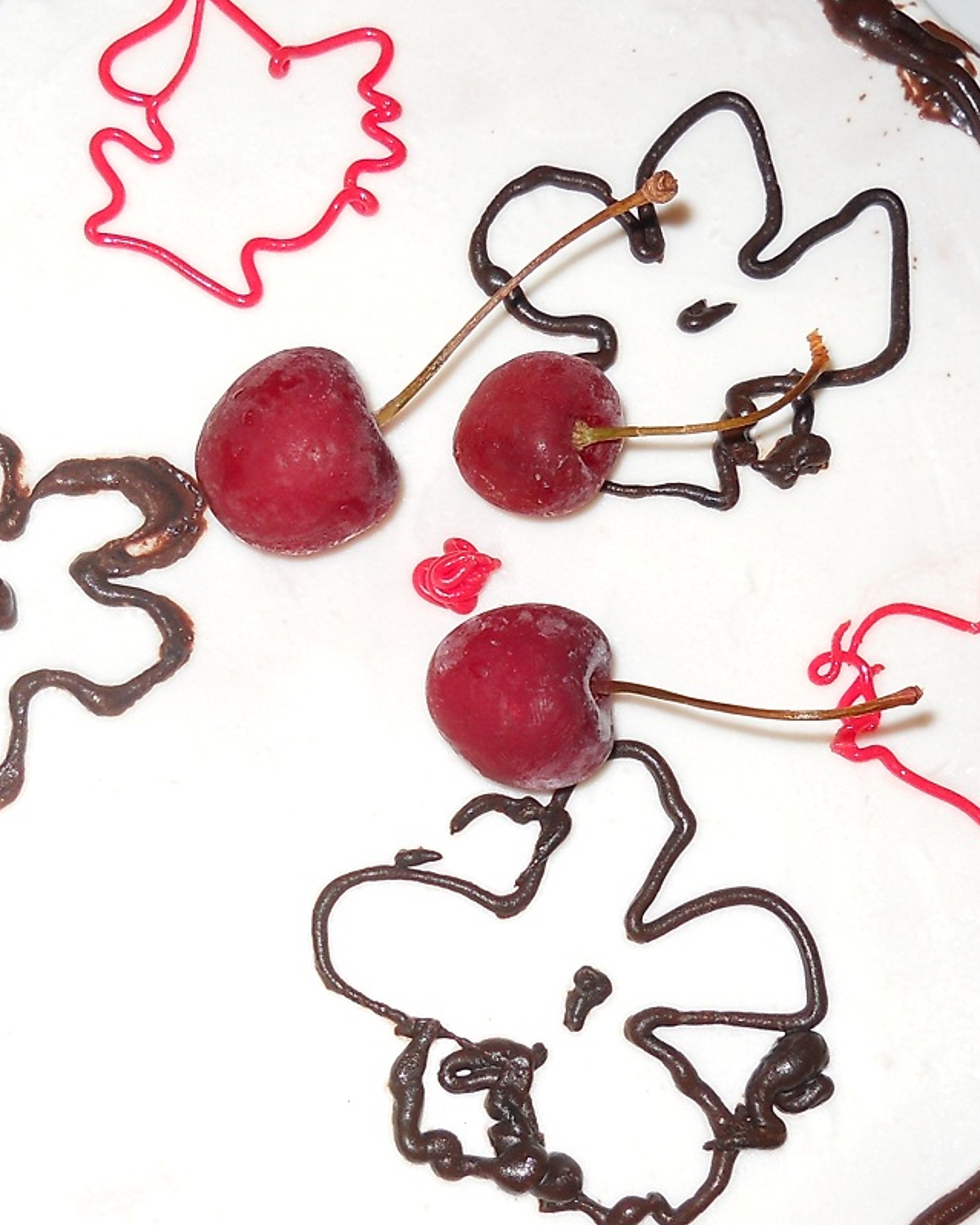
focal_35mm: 72
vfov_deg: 26.4
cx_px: 344
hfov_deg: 21.2
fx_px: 2611
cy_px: 721
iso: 80
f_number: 3.1
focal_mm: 6.72
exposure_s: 1/30
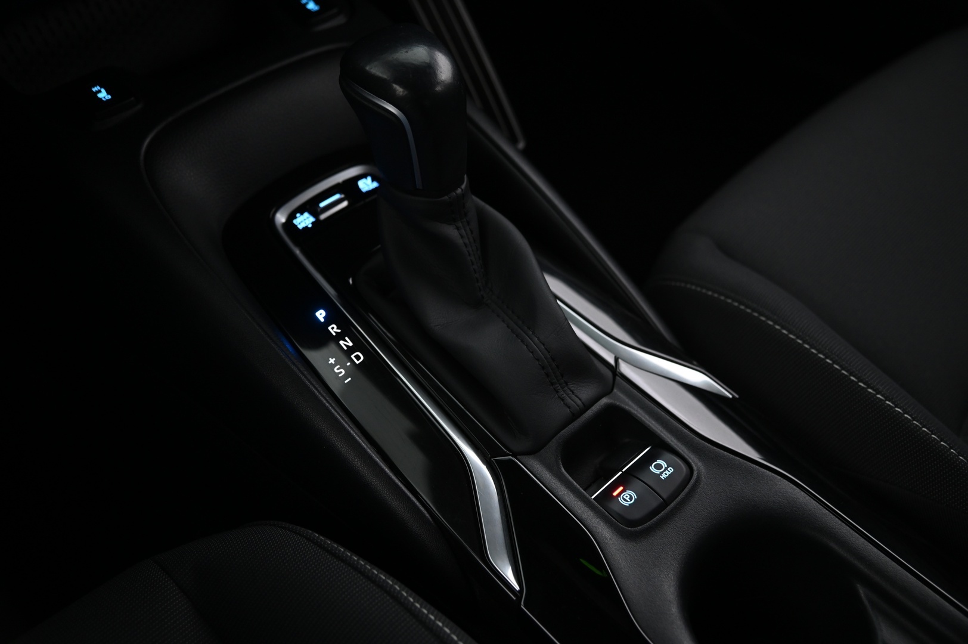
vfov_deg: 35.0
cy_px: 322
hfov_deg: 50.7
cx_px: 484
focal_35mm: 38
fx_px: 1021
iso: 2000
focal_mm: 38
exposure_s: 1/20
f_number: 4
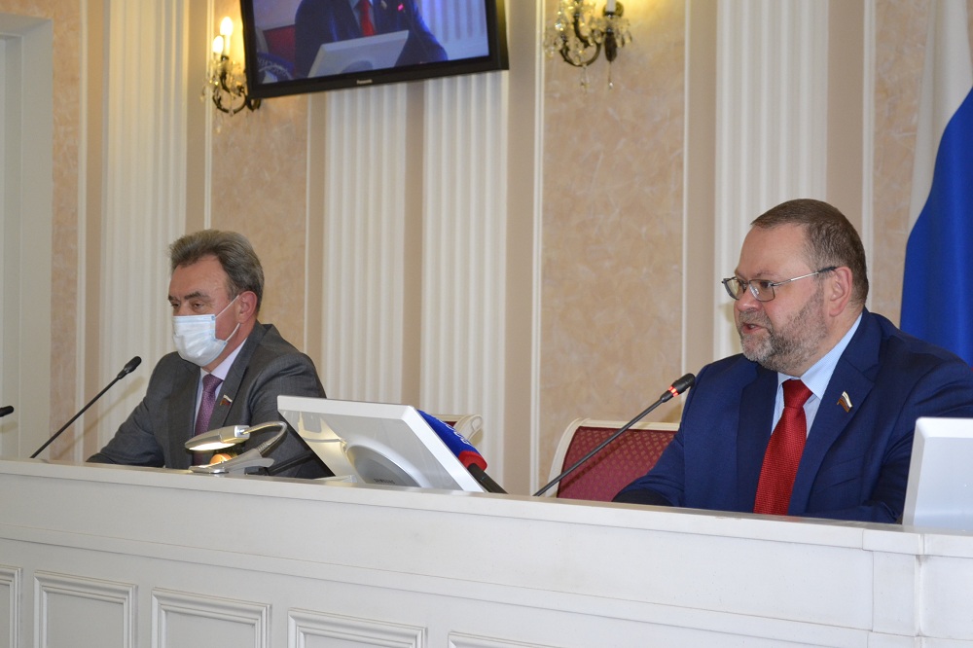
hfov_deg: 27.0
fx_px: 2026
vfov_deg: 18.2
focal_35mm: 75
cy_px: 324
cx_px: 486
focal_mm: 50
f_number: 5.6
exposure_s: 1/60
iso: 1400
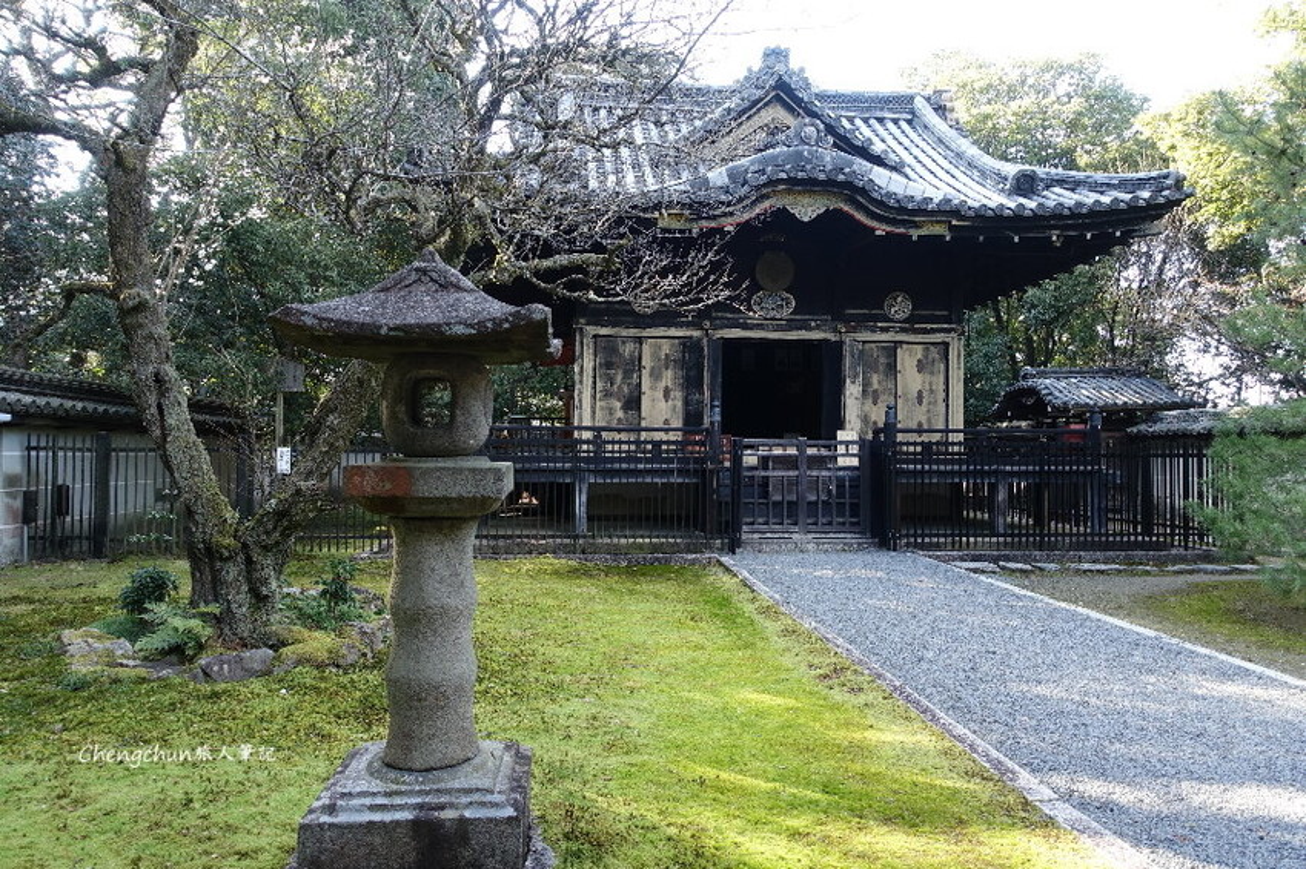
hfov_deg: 73.8
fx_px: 870
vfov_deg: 53.1
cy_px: 434
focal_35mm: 24
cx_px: 653
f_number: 2.8
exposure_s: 1/80
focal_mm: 8.8
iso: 125
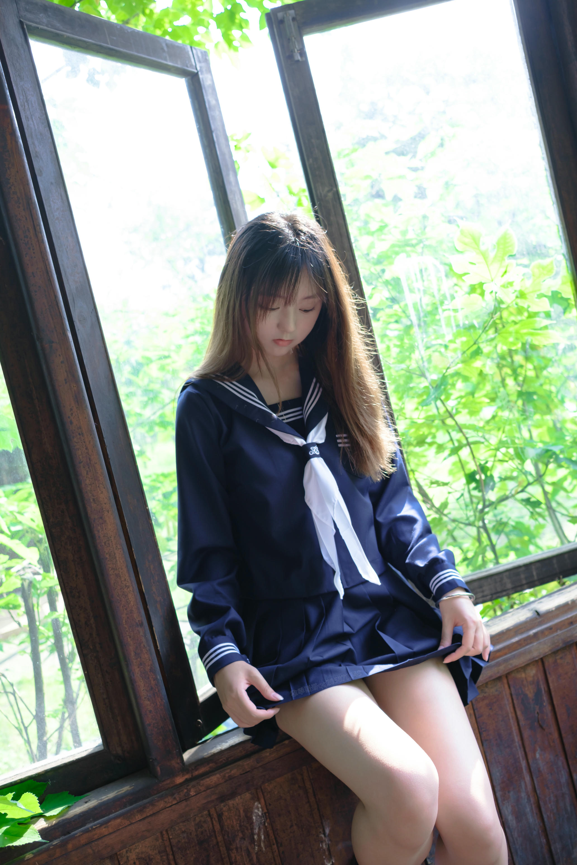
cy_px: 432
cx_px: 288
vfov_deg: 54.4
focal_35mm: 35
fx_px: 841
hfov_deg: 37.9
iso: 160
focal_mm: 23
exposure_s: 1/160
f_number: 3.2
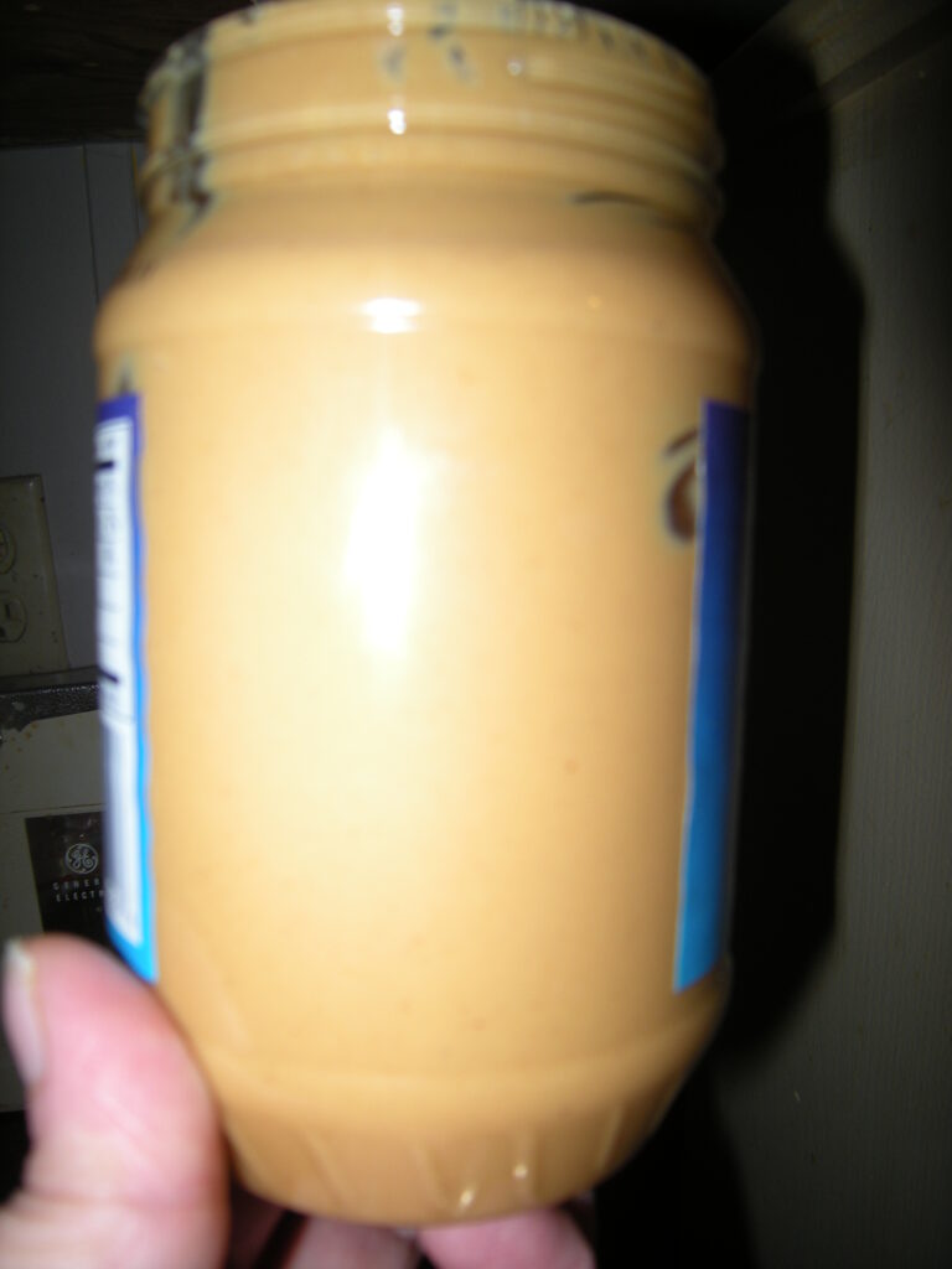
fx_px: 1027
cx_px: 476
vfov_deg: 63.4
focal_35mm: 28
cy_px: 634
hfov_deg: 49.7
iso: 64
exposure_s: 1/60
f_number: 2.8
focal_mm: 4.7
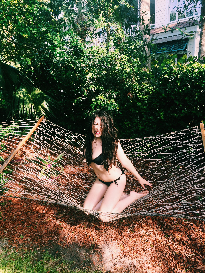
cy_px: 136
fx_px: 229
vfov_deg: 61.7
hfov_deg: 48.2
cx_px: 102
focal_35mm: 29
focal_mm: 4.15
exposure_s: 1/277
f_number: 2.2
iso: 32
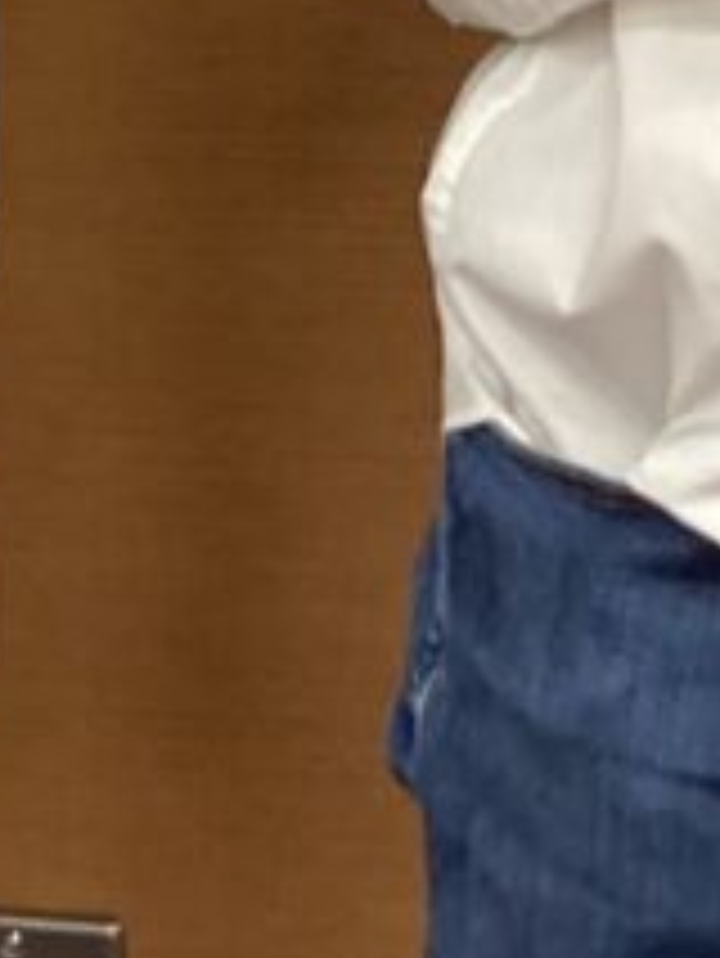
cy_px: -846
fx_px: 5596
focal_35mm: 202
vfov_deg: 9.3
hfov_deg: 7.2
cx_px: -418
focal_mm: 3.99
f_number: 1.8
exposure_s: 1/50
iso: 80
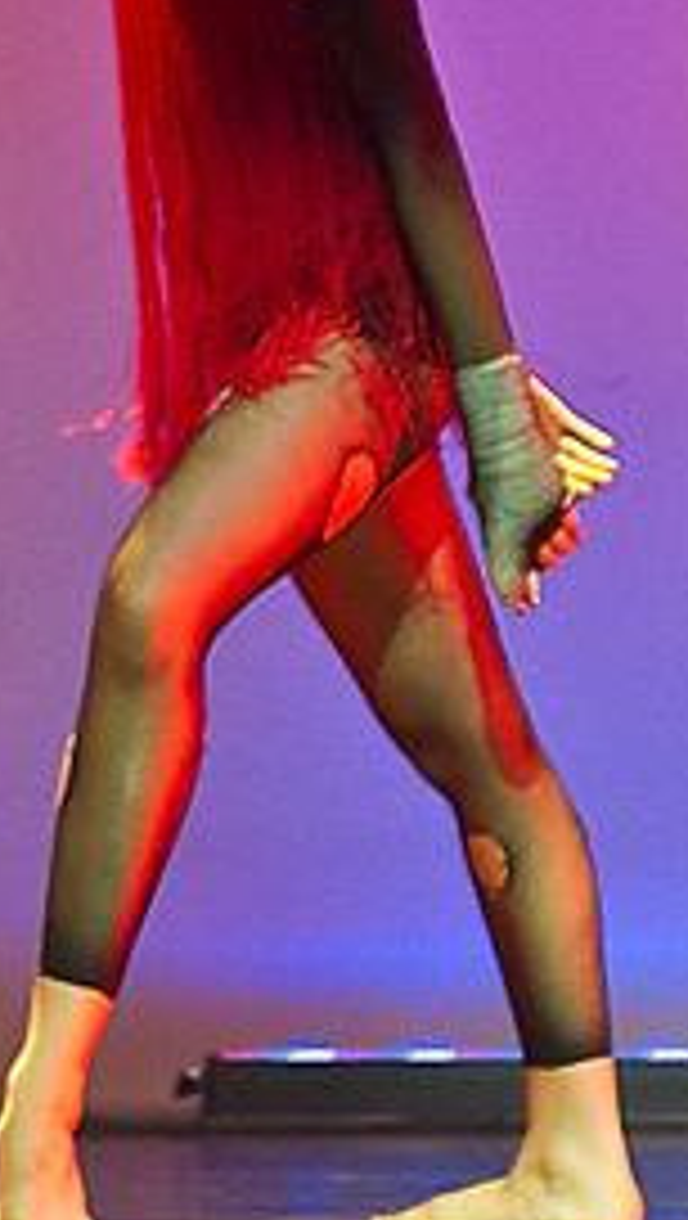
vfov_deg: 5.8
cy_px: 236
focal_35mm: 370
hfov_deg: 3.3
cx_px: -576
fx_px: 11966
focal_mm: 80
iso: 1250
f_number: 2.8
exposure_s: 1/125
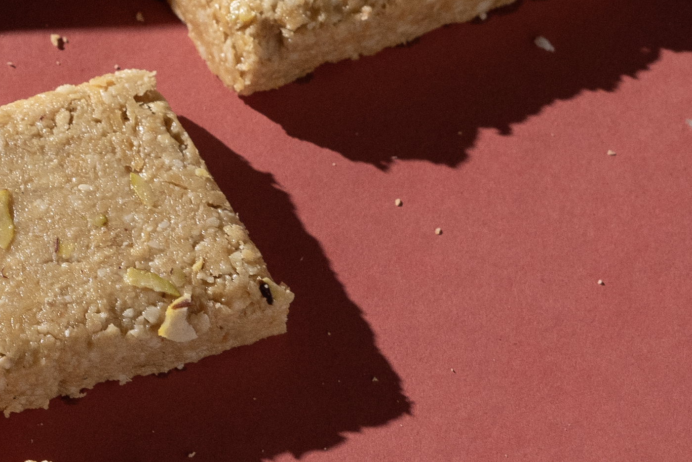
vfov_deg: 6.4
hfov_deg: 9.4
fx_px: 4114
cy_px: 184
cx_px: -256
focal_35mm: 214
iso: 800
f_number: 5.6
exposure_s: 1/160
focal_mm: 50
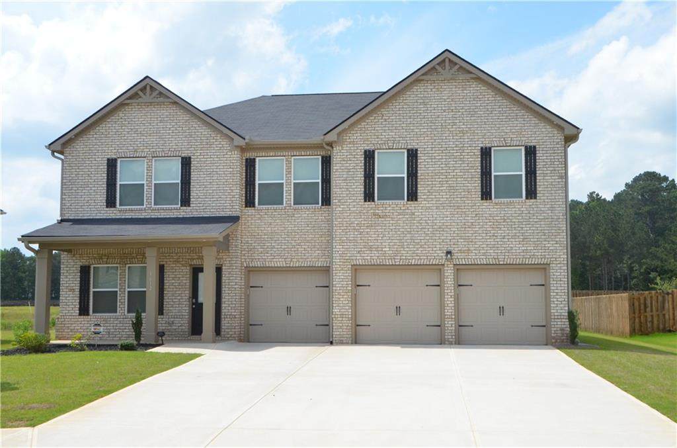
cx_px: 338
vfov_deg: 34.0
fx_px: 731
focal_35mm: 39
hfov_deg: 49.7
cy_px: 224
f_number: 16
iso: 1250
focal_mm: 26
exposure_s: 1/1000
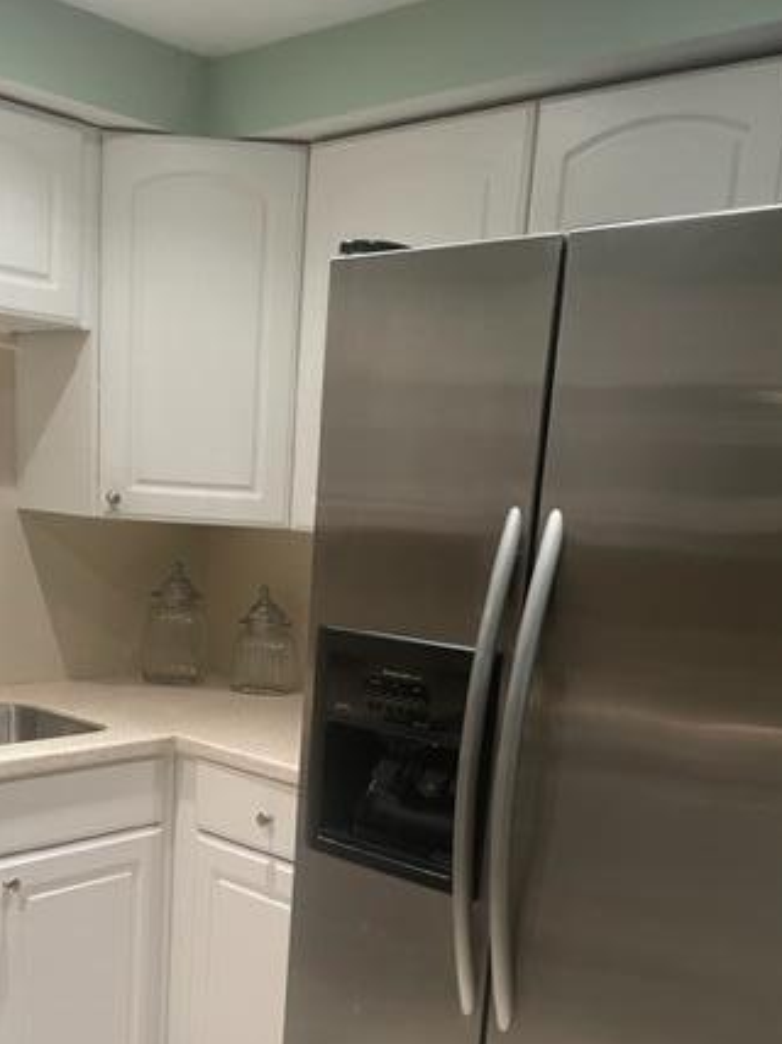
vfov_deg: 46.7
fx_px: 1175
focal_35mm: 39
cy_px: 741
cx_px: 308
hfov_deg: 36.6
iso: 160
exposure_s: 1/60
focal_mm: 4.2
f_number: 1.6
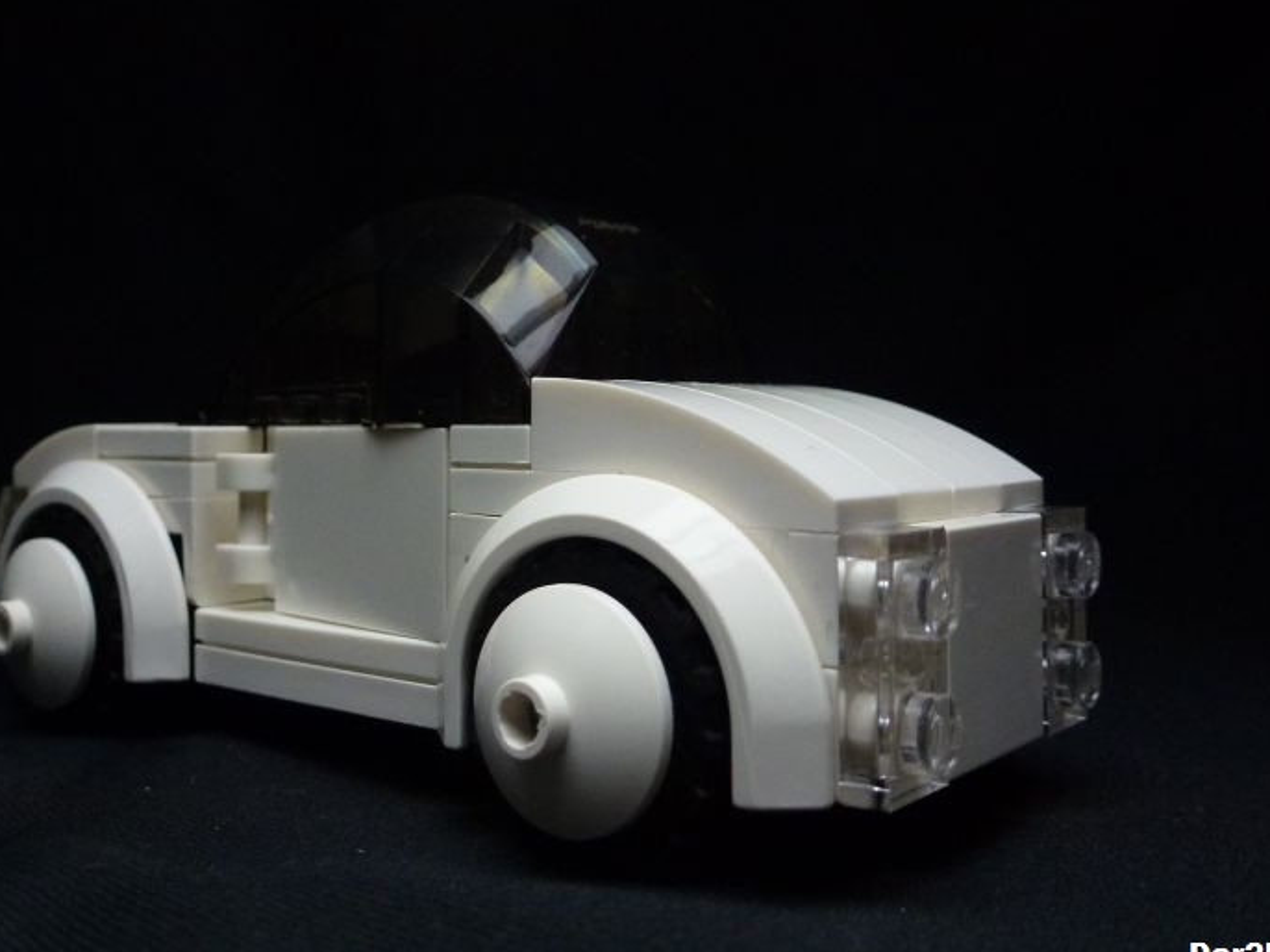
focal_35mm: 35
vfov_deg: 40.6
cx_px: 552
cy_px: 426
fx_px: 1284
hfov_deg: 52.5
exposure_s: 1/10
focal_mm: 5.4
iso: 400
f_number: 3.5
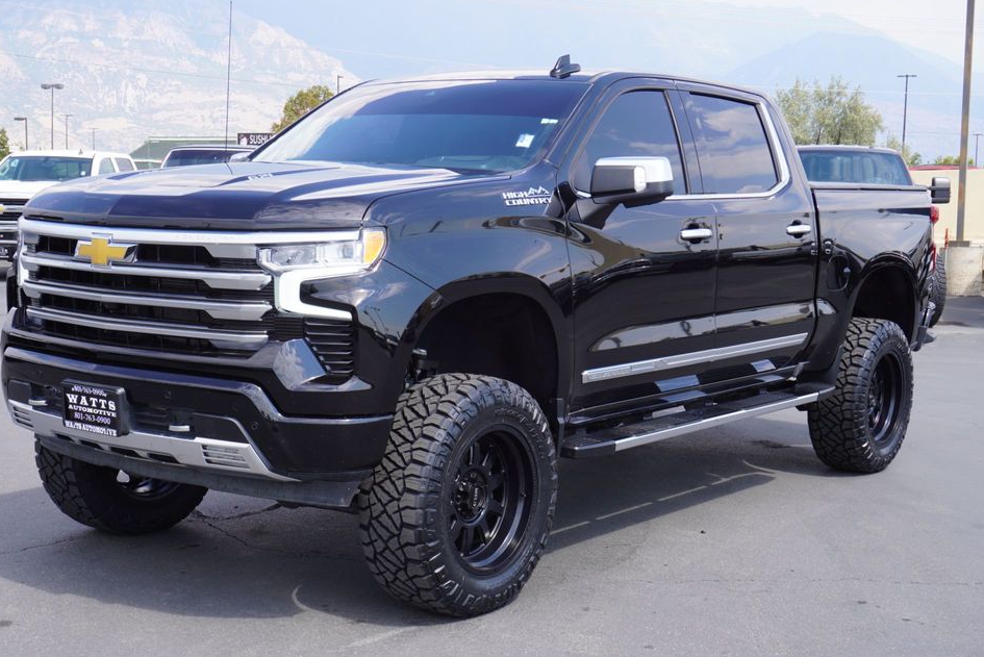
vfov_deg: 26.0
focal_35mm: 52
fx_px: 1422
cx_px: 453
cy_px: 353
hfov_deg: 38.1
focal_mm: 32
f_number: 9
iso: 100
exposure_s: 1/100
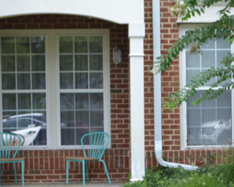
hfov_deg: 15.1
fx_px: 879
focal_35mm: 127
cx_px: 175
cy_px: 115
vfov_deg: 12.1
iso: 110
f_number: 5.6
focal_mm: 44
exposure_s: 1/125
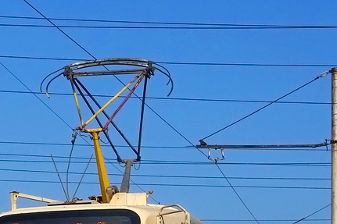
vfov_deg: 11.6
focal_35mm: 117
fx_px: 1095
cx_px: 107
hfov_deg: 17.4
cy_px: 224
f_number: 10
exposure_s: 1/500
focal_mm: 15.64
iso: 125
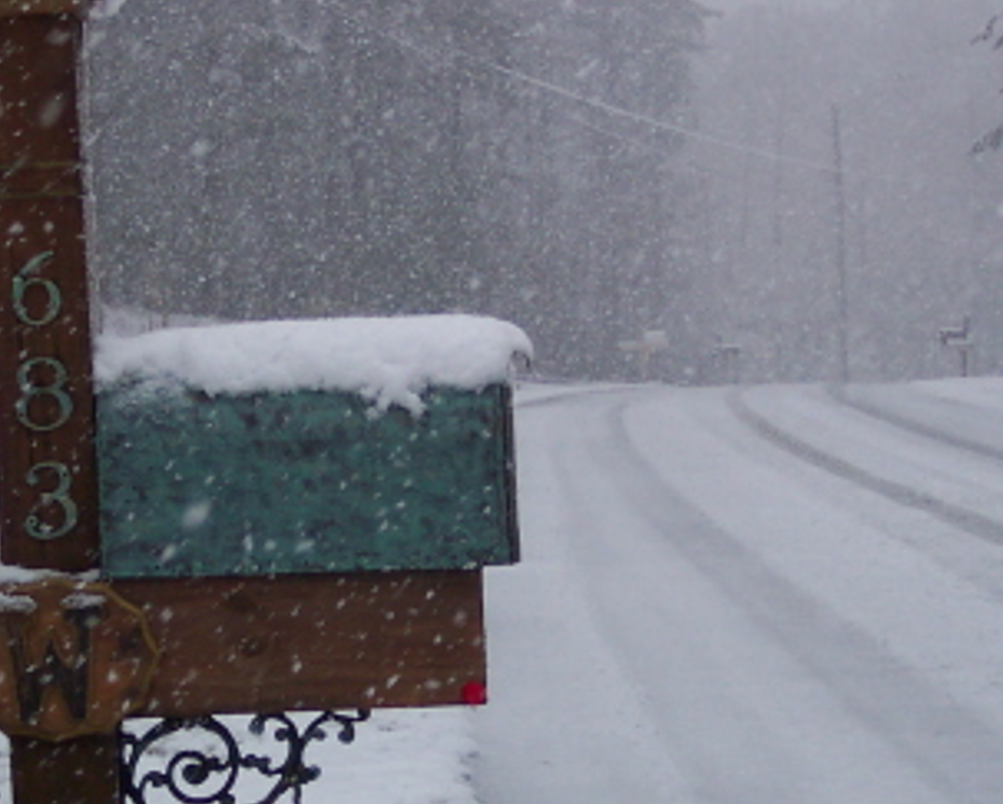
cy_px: 380
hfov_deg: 19.0
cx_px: 510
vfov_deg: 15.3
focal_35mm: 101
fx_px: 3001
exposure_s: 1/500
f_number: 3.4
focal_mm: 10.7
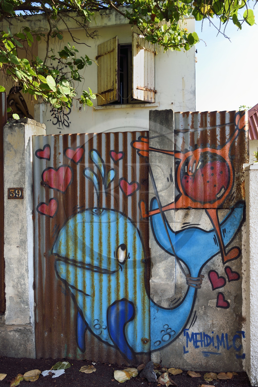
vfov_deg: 58.7
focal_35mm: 32
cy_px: 194
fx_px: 344
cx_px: 129
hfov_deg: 41.1
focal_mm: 32
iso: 200
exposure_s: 1/60
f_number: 10
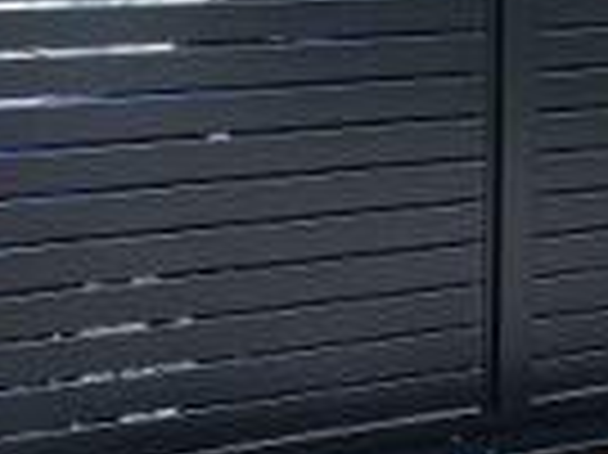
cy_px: 360
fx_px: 3352
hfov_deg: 10.2
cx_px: 739
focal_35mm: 191
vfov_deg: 7.8
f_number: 8
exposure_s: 1/250
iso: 100
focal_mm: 35
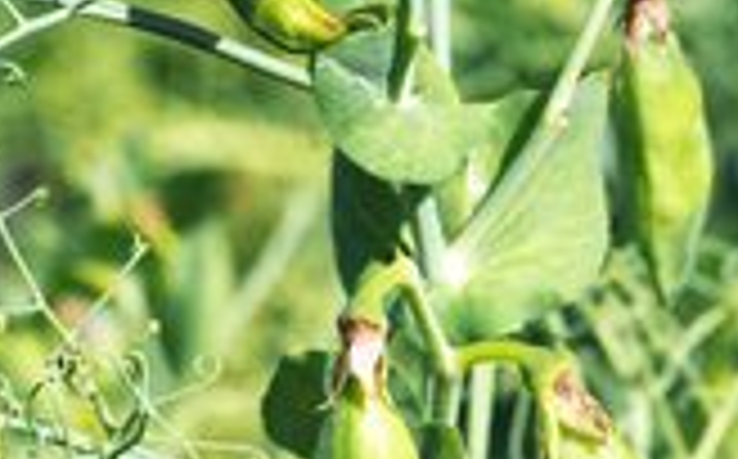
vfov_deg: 6.6
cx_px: 459
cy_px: 637
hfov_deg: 10.7
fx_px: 3957
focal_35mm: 197
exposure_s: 1/2000
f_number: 5.6
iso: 200
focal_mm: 40
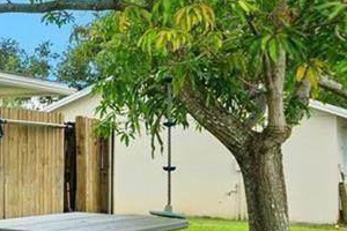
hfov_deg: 18.3
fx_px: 771
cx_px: -319
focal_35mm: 80
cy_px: 170
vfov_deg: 17.0
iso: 200
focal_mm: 15
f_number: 8
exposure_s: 1/100
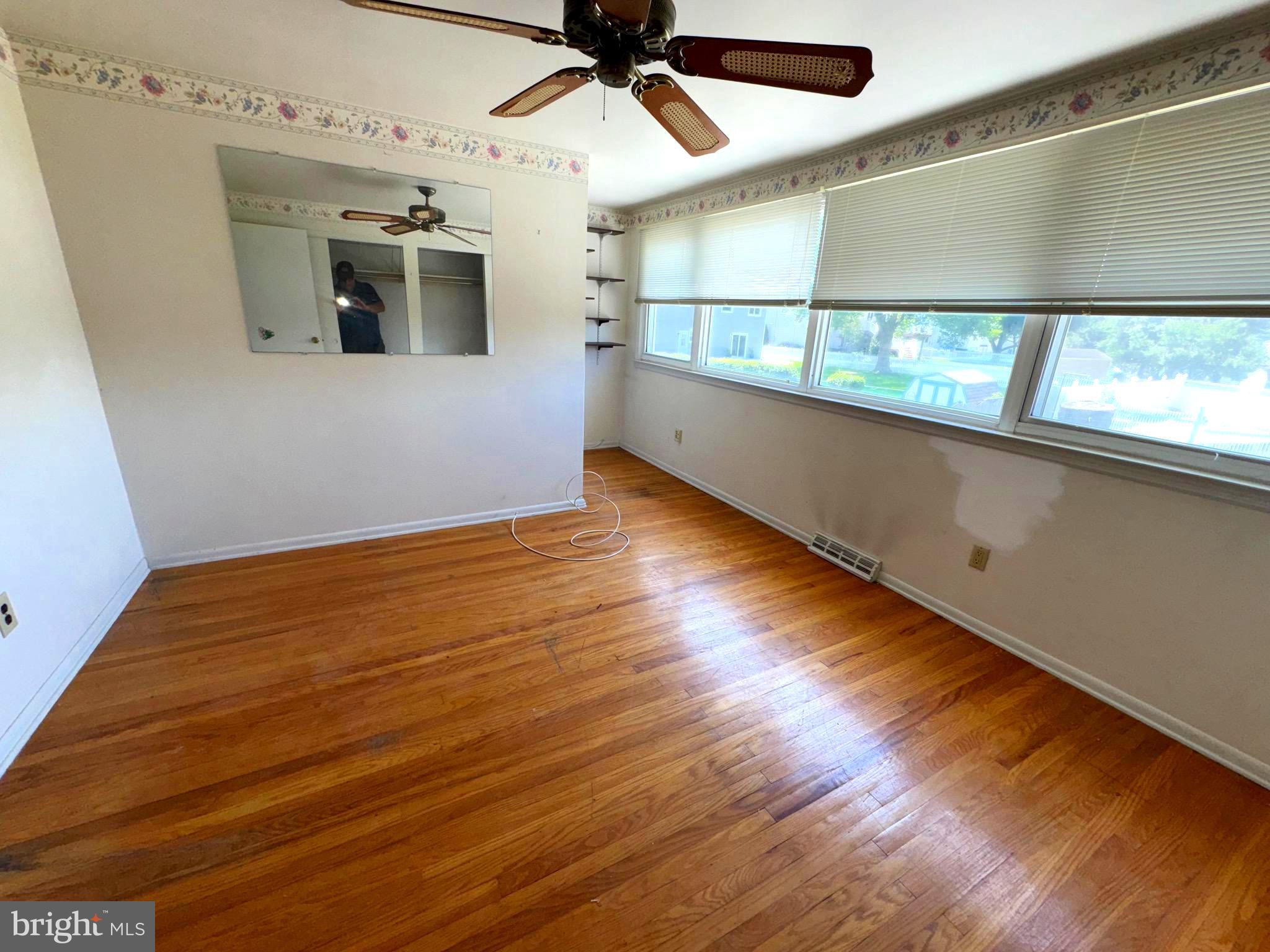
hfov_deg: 102.1
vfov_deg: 85.7
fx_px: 514
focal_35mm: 14
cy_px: 476
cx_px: 635
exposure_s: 1/150
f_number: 2.2
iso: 32
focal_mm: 2.22
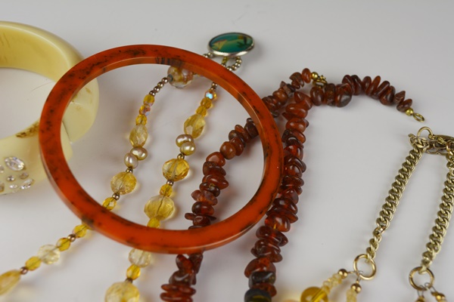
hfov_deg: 41.1
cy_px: 151
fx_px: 605
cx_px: 227
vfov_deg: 28.1
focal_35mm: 48
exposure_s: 1/160
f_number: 6.3
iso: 200
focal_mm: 32
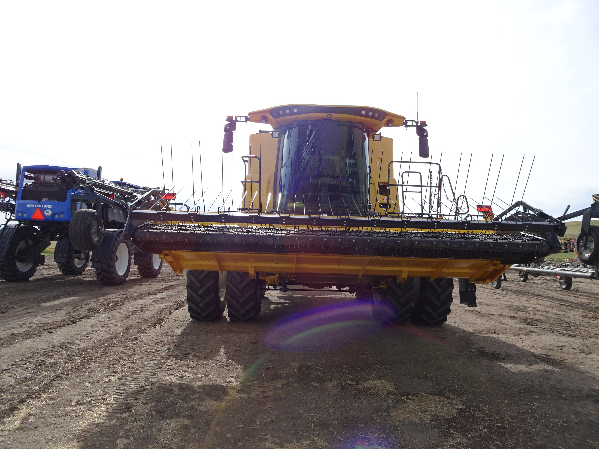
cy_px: 224
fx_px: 415
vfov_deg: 56.8
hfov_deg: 71.6
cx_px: 300
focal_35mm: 24
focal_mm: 4.1
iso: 80
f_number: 3.5
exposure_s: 1/800
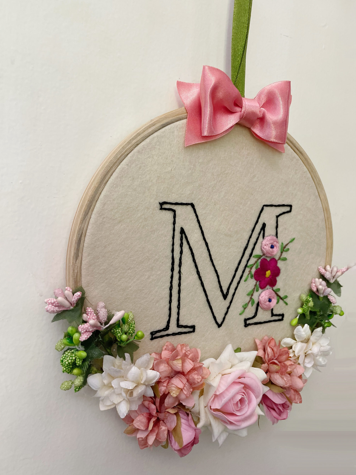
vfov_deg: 65.3
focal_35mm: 27
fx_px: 370
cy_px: 240
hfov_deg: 51.4
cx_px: 178
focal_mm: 4.2
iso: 200
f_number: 1.6
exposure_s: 1/50
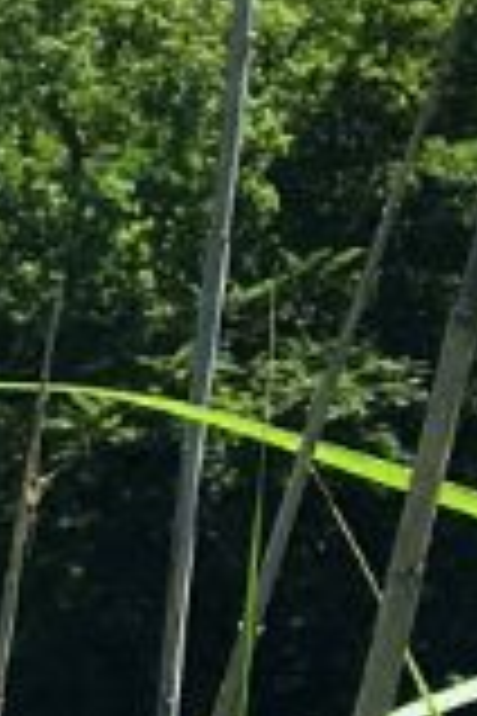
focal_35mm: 273
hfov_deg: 3.9
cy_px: 1630
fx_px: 5425
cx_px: -2714
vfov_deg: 7.2
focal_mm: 4.15
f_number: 2.2
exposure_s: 1/1183
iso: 25
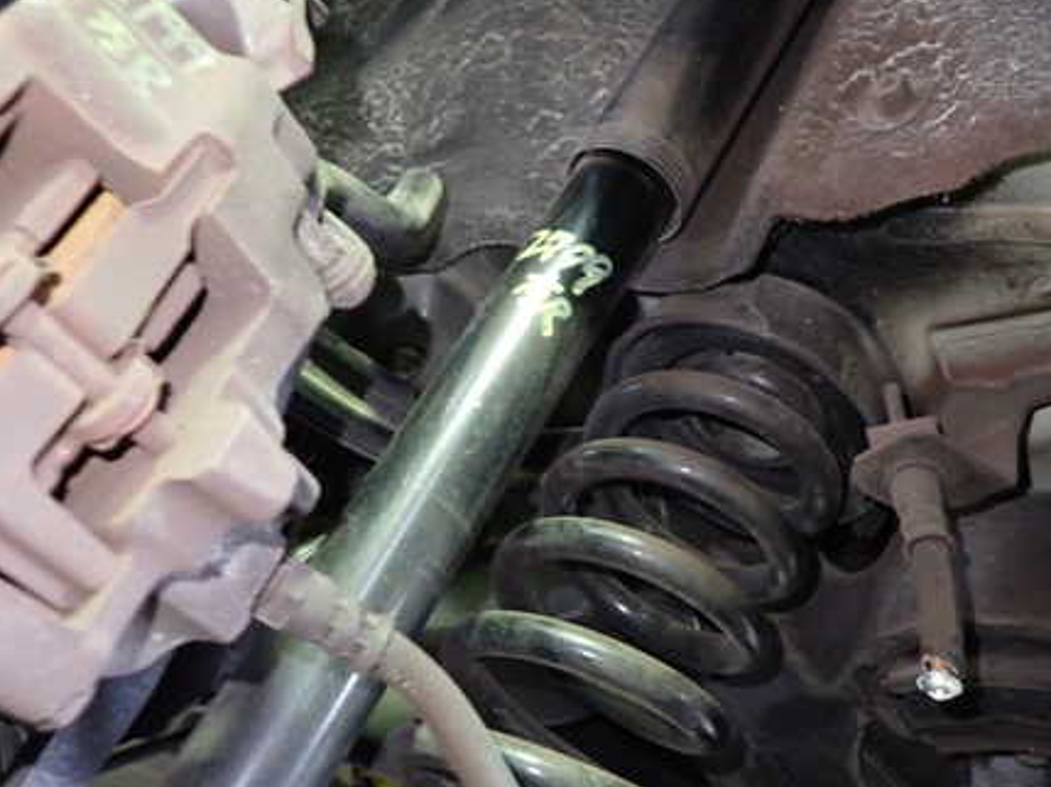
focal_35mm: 35
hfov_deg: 52.6
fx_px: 1062
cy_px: 358
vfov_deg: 40.6
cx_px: 495
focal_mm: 4.5
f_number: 2
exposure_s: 1/20
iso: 800
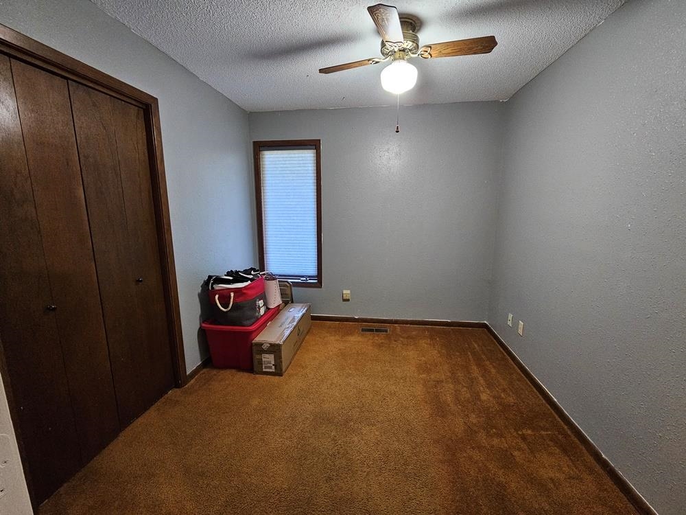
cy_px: 258
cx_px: 343
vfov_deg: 89.9
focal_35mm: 13
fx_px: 258
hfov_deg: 106.2
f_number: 2.2
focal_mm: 2.2
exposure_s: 1/30
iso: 640
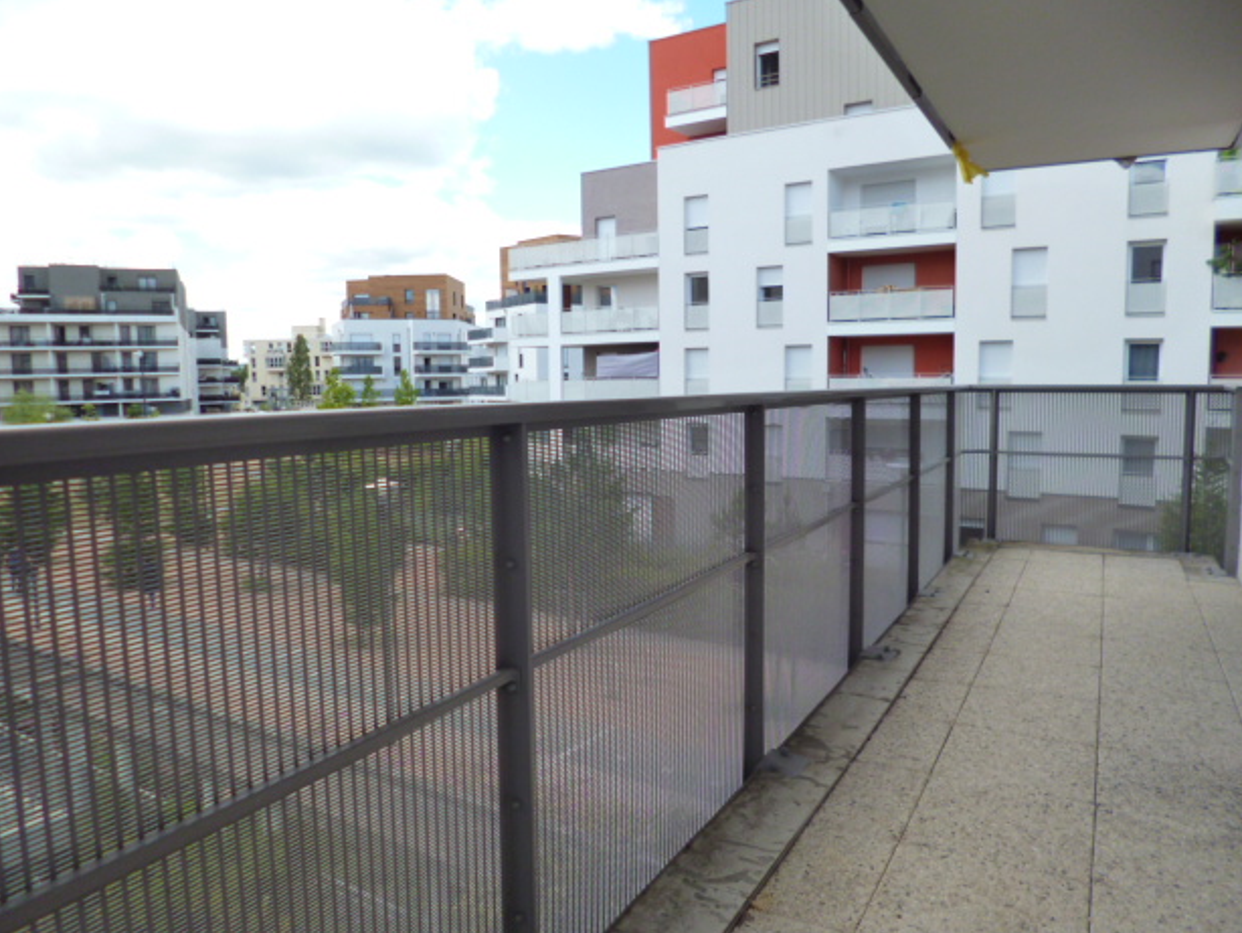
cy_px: 463
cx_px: 629
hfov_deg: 69.4
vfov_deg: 54.9
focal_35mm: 25
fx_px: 897
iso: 160
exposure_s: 1/640
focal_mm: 4.3
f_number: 2.5
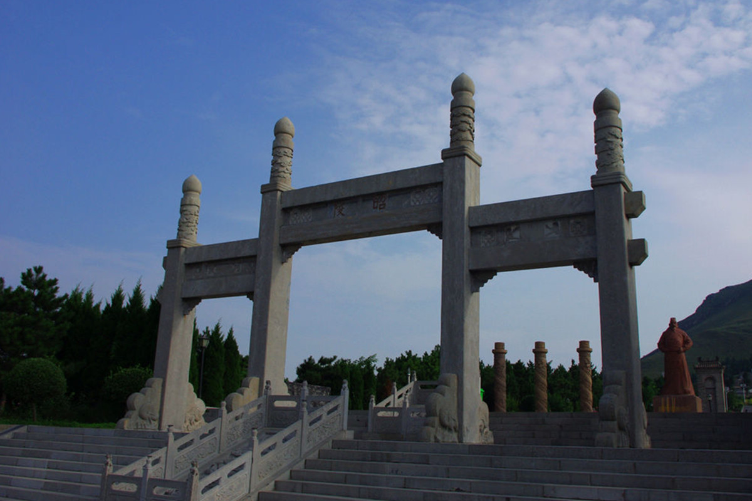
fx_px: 647
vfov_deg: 42.3
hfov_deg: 60.3
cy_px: 250
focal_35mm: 31
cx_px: 376
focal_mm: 21.25
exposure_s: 1/500
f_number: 8
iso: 100
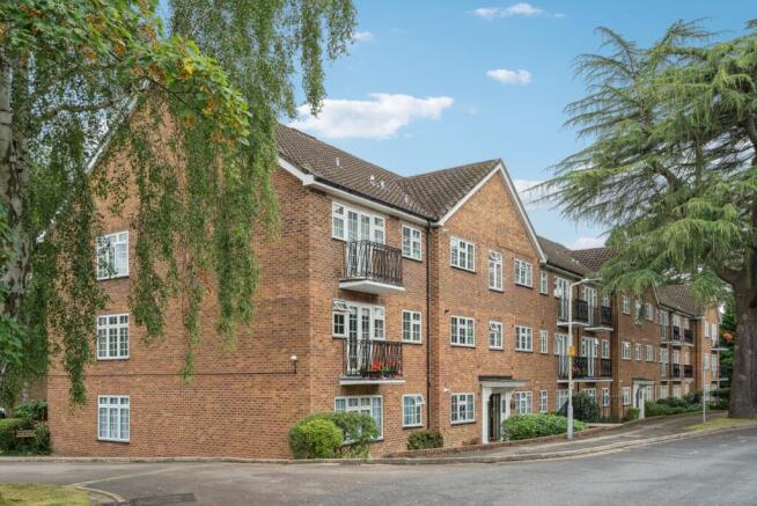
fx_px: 652
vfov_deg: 42.4
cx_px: 378
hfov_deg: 60.3
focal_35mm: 31
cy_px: 253
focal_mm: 31
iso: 640
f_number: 6.3
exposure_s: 1/320
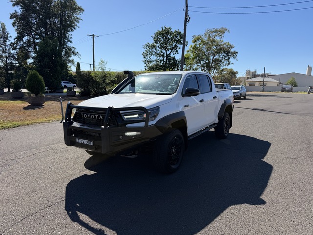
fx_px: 217
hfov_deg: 71.6
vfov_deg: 56.8
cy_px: 118
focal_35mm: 24
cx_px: 156
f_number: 1.78
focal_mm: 6.76
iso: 80
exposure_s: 1/4405
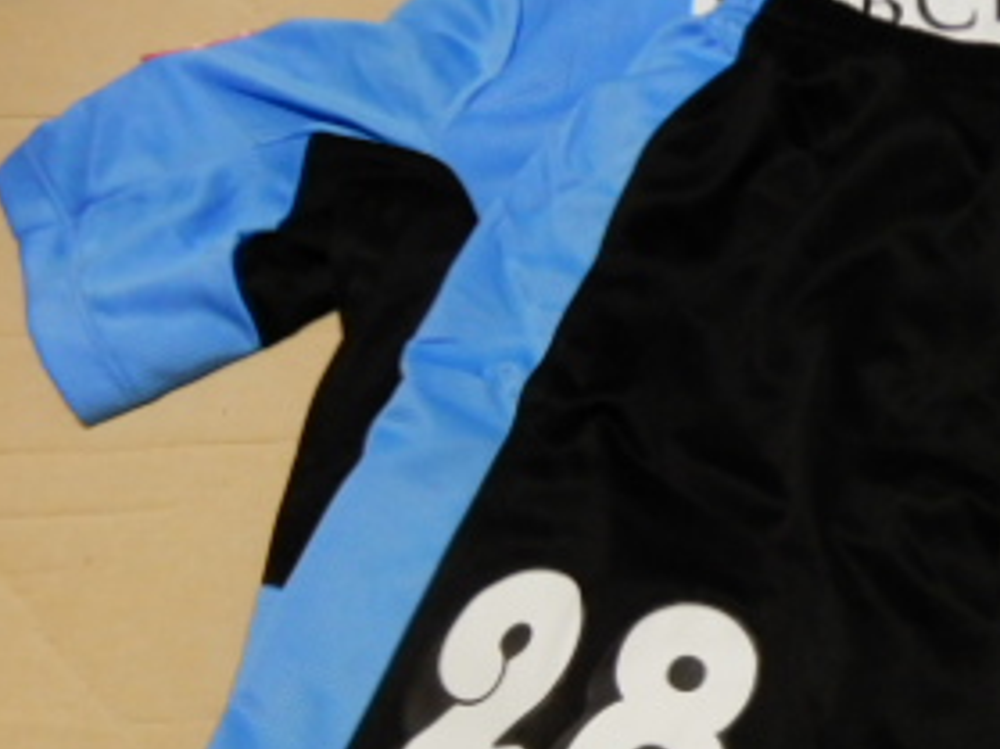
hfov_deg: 31.0
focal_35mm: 55
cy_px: 684
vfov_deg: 25.6
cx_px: 1111
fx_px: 1588
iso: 400
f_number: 3.4
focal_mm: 4.3
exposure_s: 1/30
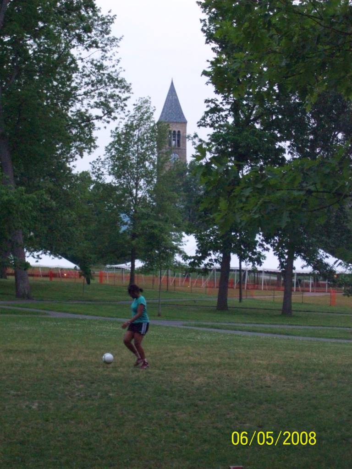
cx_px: 176
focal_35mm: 102
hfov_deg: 14.5
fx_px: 1383
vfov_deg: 19.3
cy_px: 234
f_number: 5.1
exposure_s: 1/90.1
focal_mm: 17.1
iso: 320
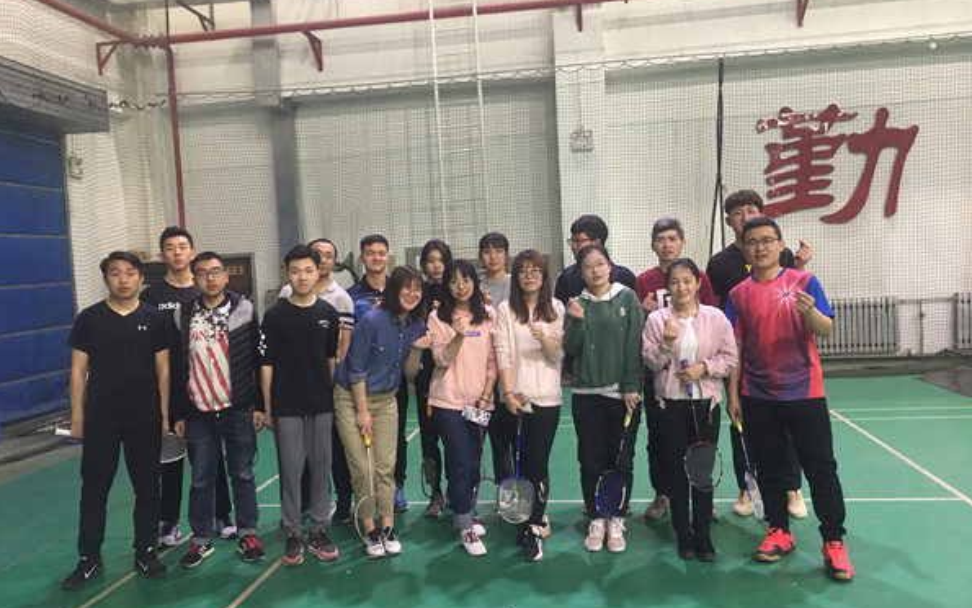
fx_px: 821
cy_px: 319
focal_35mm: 31
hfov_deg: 61.2
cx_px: 484
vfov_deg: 40.6
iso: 80
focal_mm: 4.15
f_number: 2.2
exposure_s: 1/17
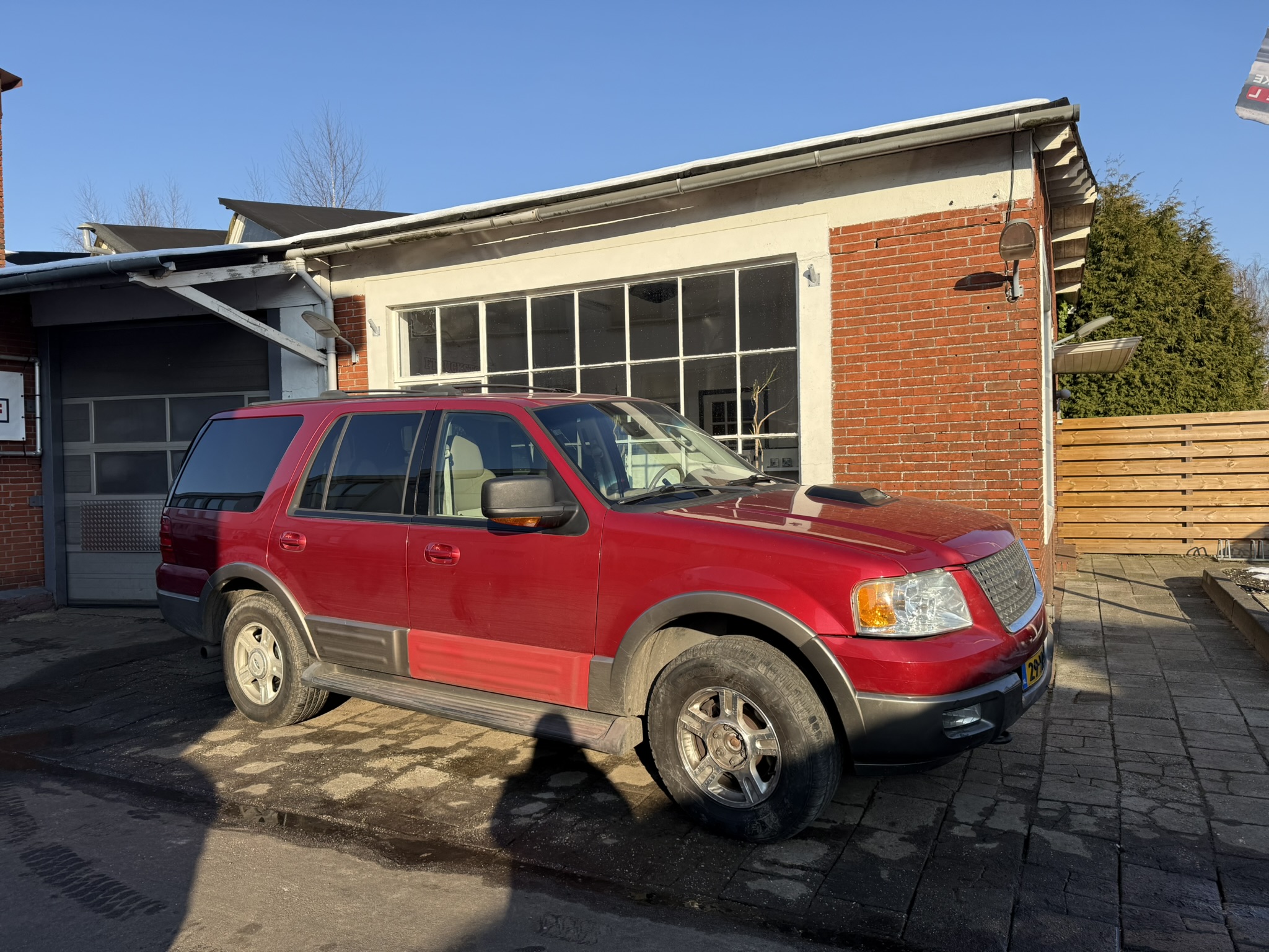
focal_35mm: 24
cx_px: 634
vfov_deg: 56.8
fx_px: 880
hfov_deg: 71.6
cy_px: 476
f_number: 1.78
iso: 80
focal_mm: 6.76
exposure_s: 1/2907
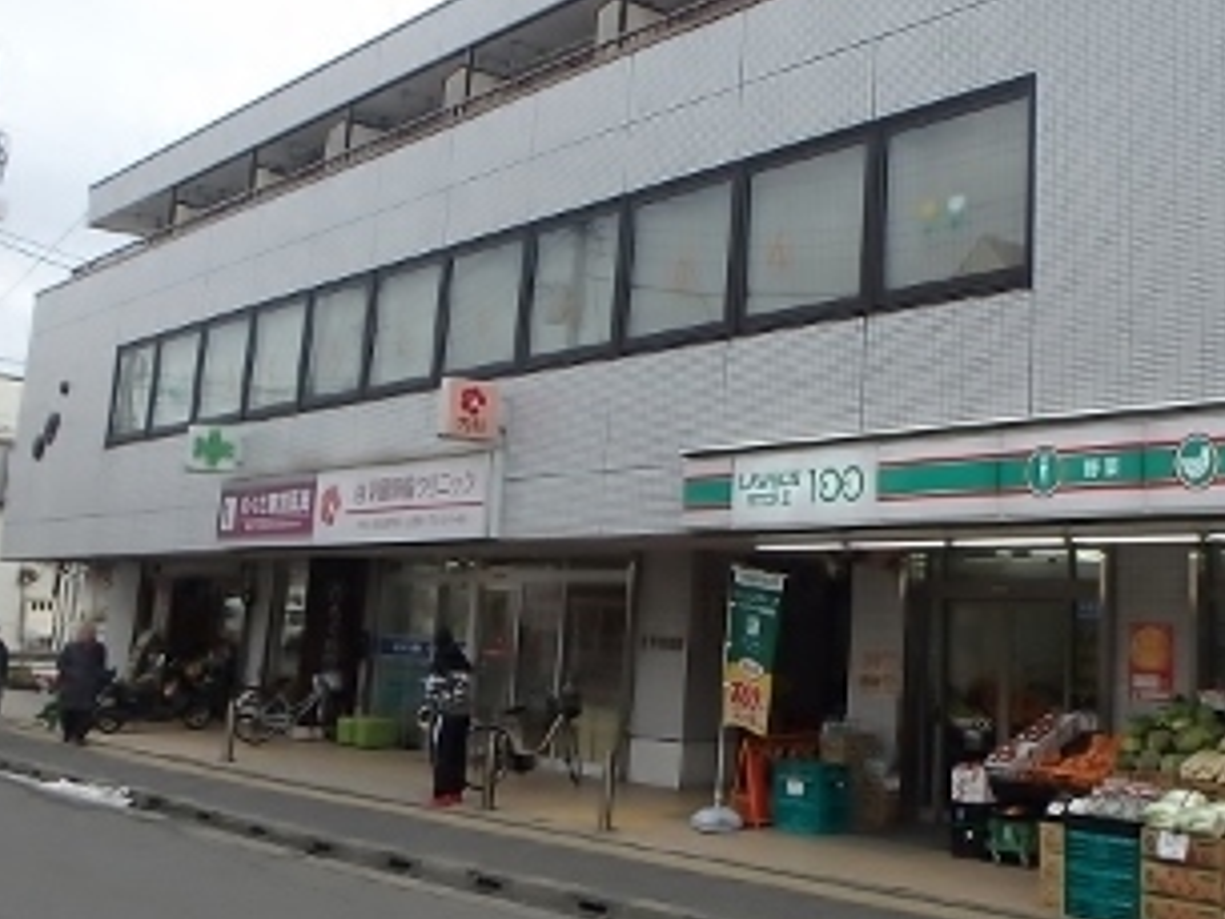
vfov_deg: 32.5
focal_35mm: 44
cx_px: 928
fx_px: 1558
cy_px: 285
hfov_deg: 41.6
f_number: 3.5
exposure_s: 1/500
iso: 125
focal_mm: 3.7
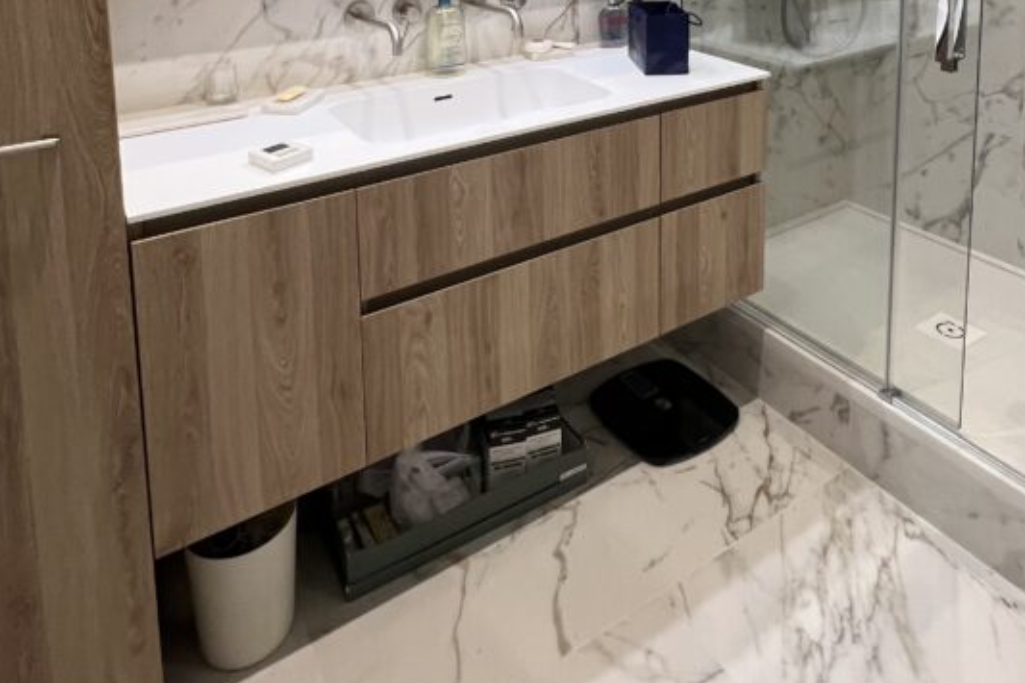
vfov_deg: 41.0
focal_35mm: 26
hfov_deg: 69.3
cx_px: 556
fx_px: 740
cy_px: -46
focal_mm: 1.57
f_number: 1.8
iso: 160
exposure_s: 1/100
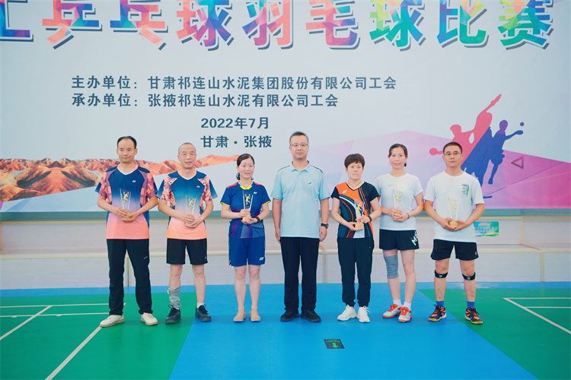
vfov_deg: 31.9
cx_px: 286
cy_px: 190
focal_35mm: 42
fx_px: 666
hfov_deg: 46.4
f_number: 2.8
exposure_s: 1/500
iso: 1000
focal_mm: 42
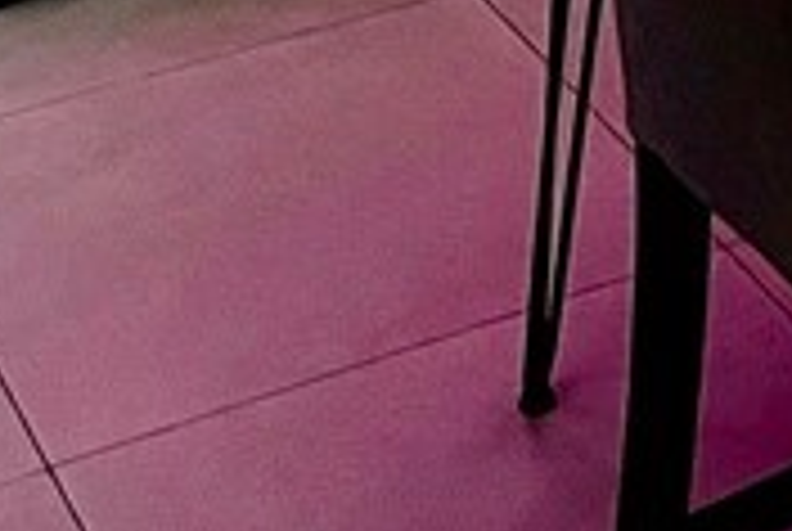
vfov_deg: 7.5
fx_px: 3460
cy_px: -1161
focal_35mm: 157
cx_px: 1120
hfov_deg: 12.5
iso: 160
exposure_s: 1/60
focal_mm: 5.7
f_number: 1.5
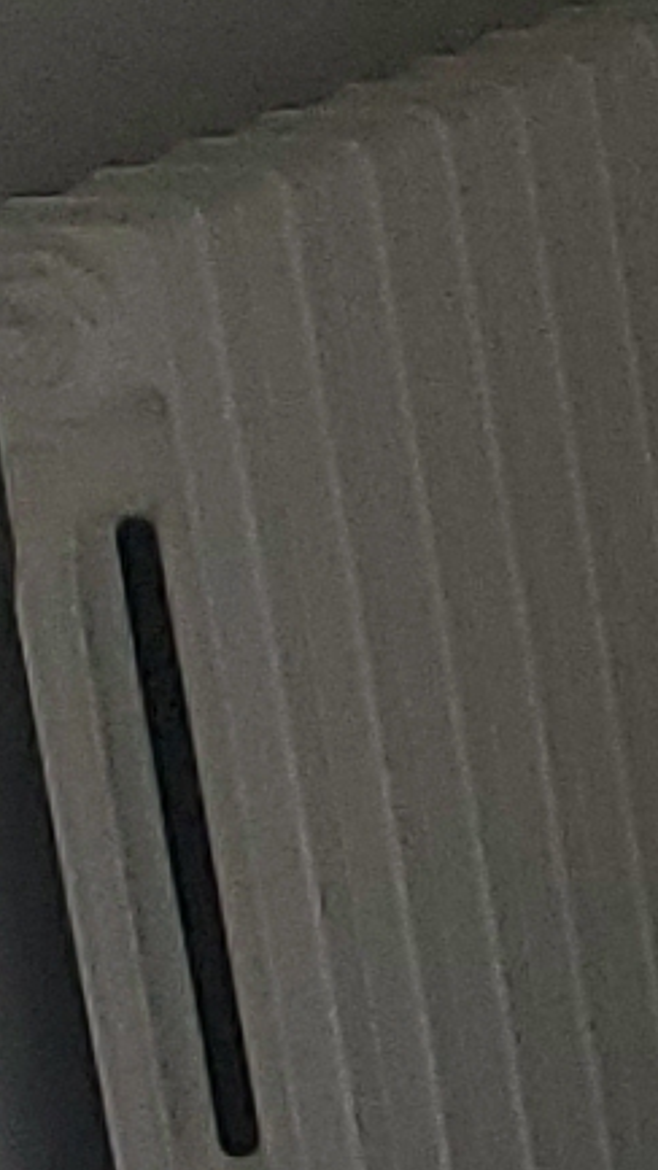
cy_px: 2542
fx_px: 8161
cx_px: 3282
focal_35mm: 263
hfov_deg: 4.1
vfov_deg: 7.8
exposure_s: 1/30
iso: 100
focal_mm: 4.3
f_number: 2.4
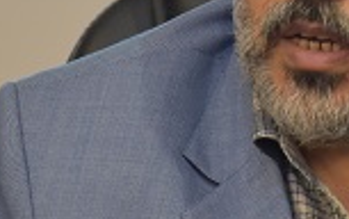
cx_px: 340
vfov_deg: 1.6
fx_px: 7970
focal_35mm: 837
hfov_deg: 2.5
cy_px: -89
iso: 800
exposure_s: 1/13
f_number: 5.6
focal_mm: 140
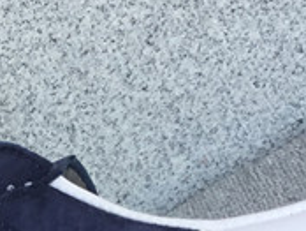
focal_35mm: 160
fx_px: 1416
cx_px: 14
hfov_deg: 12.2
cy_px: 304
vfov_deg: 9.1
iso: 25
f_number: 2.4
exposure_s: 1/238
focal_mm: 3.3
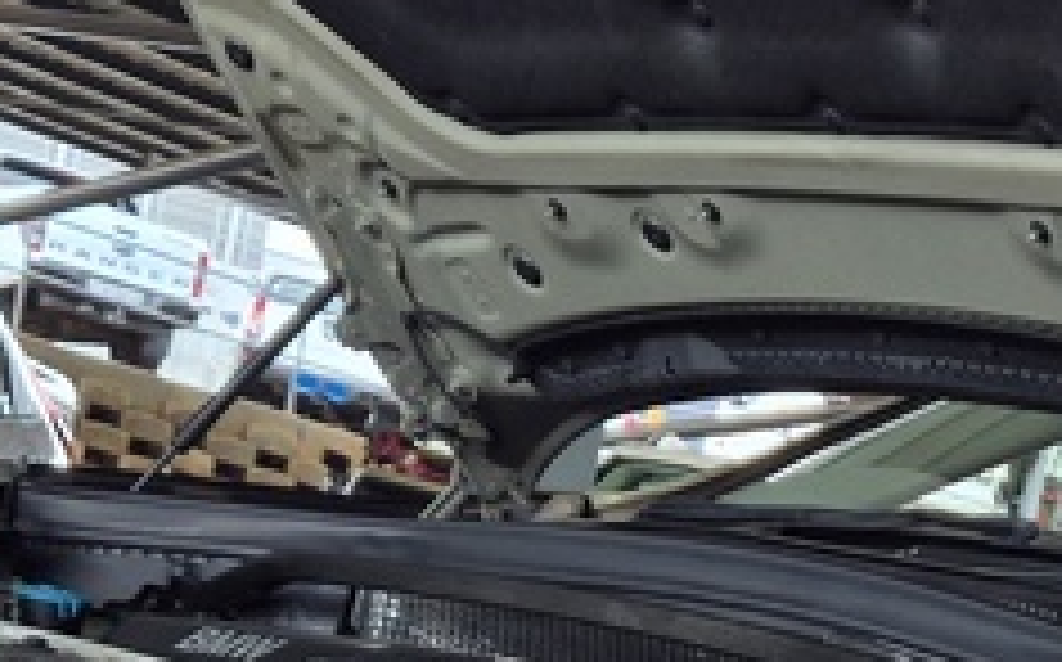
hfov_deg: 19.1
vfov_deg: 11.6
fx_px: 3065
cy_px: 1103
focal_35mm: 106
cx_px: 1076
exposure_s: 1/128
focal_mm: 5.4
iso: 32
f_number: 1.8
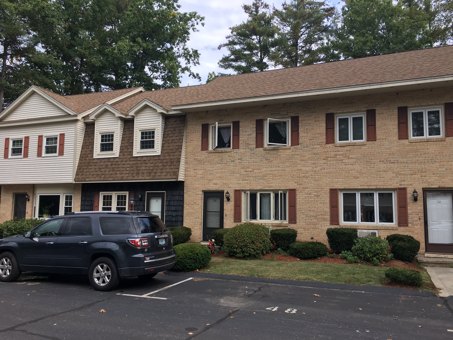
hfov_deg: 61.7
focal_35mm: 29
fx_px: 380
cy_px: 170
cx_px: 226
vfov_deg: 48.2
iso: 25
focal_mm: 4.15
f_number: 2.2
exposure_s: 1/499
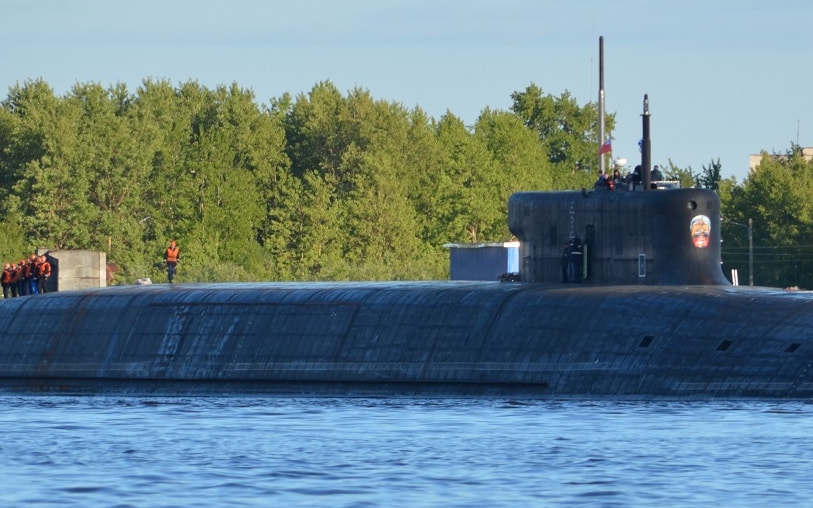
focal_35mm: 680
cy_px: 316
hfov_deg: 3.1
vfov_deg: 1.9
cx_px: 442
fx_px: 15066
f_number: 6.3
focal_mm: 240
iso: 200
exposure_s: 1/640
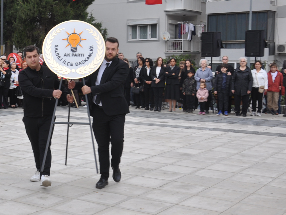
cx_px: 47
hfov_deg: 28.6
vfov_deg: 22.3
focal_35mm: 66
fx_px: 544
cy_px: 96
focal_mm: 25
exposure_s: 1/60
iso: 200
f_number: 8
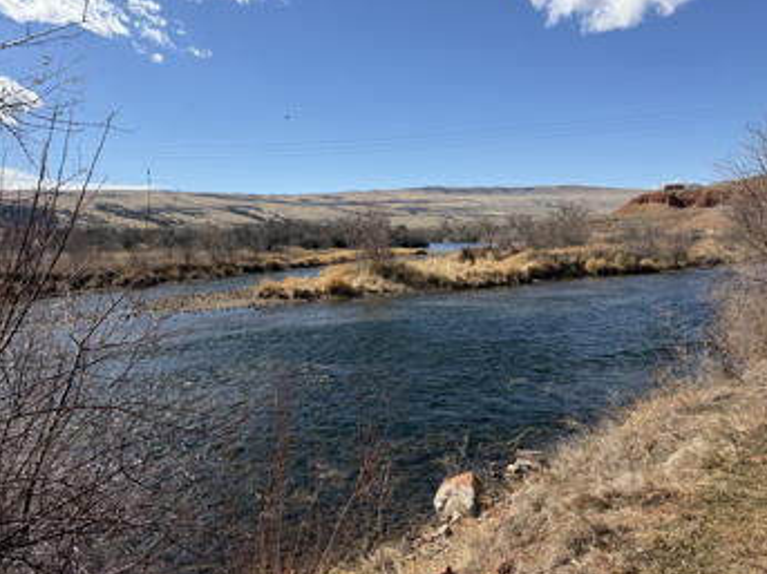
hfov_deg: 63.5
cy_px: 295
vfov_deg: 49.7
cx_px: 373
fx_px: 620
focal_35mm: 28
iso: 80
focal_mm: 6.76
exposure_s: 1/5319
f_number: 1.78
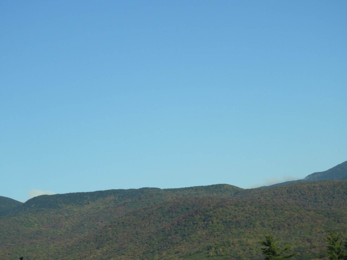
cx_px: 174
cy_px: 130
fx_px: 1253
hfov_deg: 15.8
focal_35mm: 125
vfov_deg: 11.9
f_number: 5
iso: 100
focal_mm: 22.4
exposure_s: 1/500
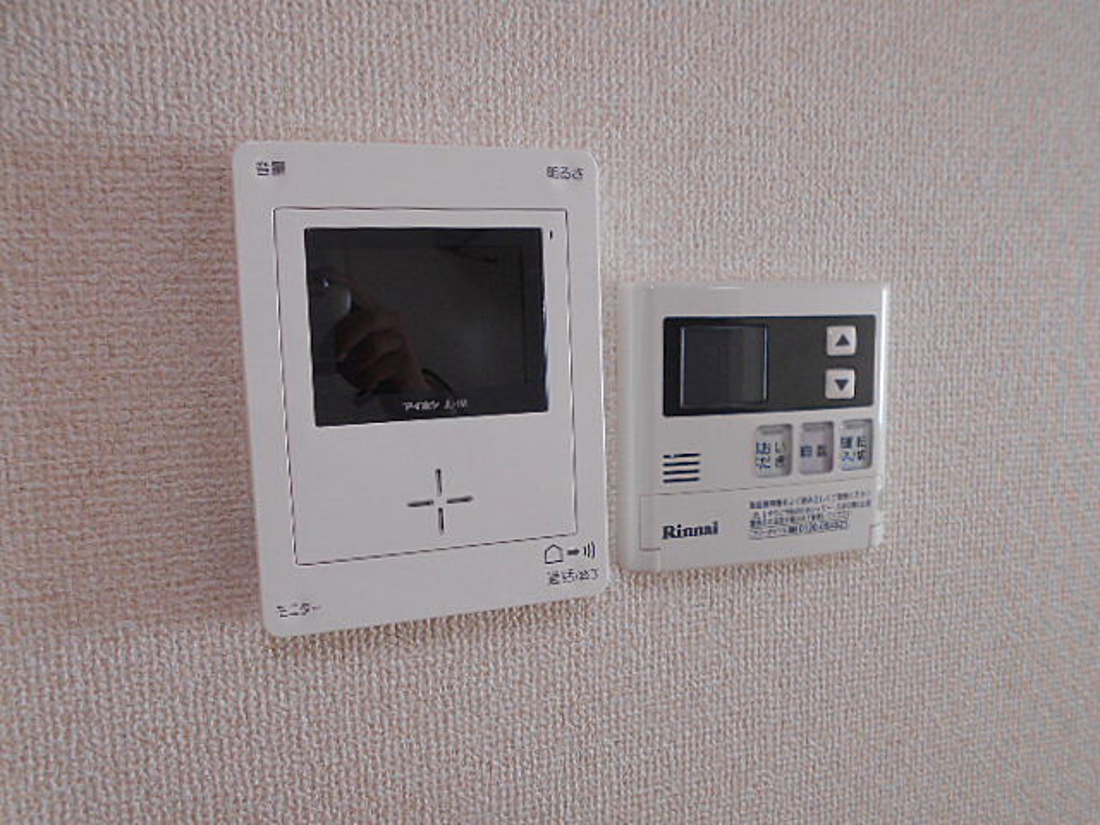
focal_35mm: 26
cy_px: 412
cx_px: 550
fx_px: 826
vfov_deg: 53.1
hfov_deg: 67.3
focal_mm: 4.6
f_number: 3.2
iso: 110
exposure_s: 1/30
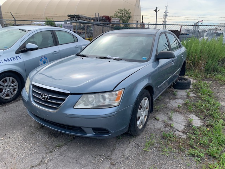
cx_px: 112
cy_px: 84
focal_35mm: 26
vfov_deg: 53.1
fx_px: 169
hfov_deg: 67.3
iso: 25
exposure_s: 1/1190
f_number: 1.8
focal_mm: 4.25
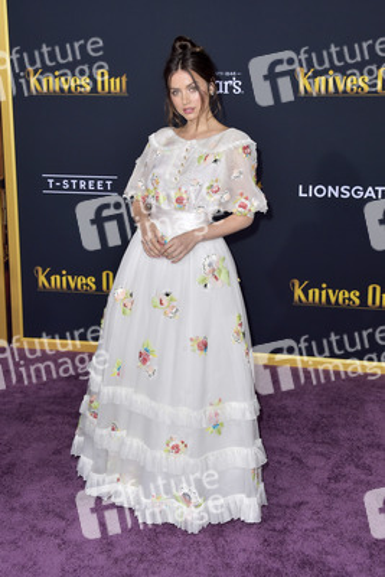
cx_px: 192
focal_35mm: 45
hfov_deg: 29.9
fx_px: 721
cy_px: 288
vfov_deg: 43.6
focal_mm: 45
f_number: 7.1
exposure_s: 1/250
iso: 500
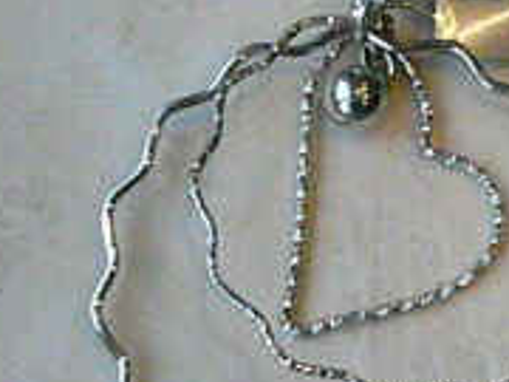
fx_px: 2470
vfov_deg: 8.8
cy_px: 119
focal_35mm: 168
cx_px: 614
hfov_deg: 11.5
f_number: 4.1
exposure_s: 1/400
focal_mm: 10.3
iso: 3200
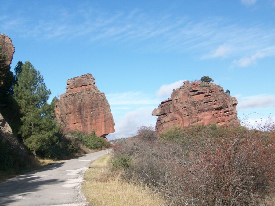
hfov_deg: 36.2
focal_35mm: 53
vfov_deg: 27.5
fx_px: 421
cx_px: 138
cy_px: 103
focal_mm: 8.8
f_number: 3.6
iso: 64
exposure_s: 1/663
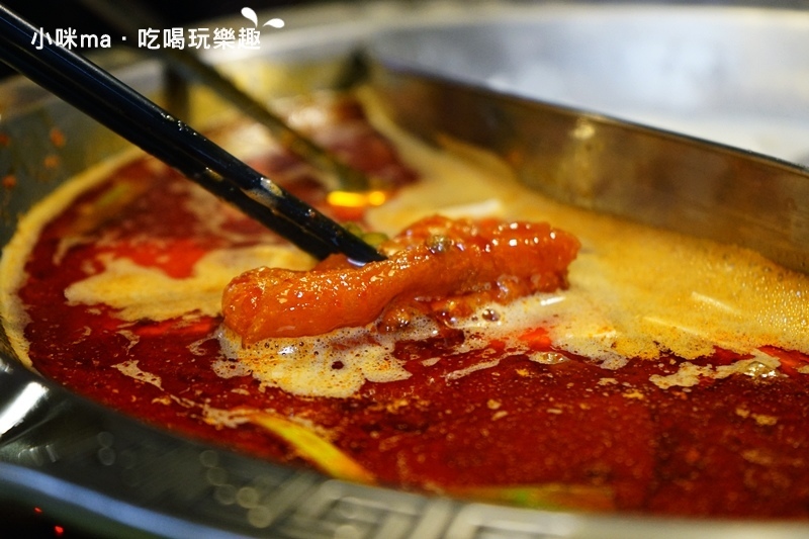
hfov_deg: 30.1
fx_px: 1505
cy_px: 270
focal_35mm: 67
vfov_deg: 20.3
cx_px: 404
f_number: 5.6
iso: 2500
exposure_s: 1/80
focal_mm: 67
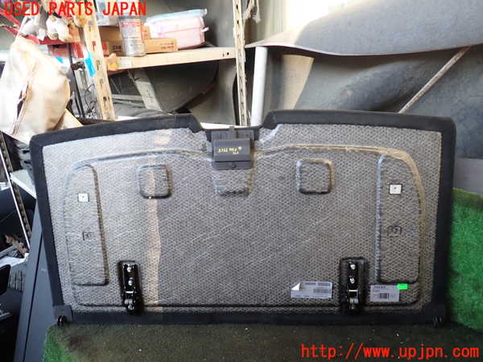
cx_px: 242
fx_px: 349
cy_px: 181
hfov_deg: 69.4
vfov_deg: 54.9
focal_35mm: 25
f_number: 2
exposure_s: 1/80
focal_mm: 4.5
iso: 100
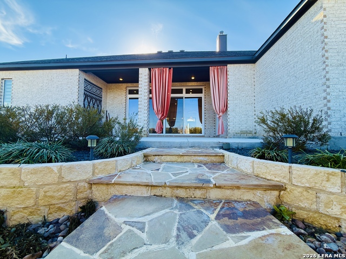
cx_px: 173
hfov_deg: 102.1
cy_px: 130
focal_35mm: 14
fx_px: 140
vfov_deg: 85.7
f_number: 2.2
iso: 50
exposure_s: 1/304
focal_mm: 2.22
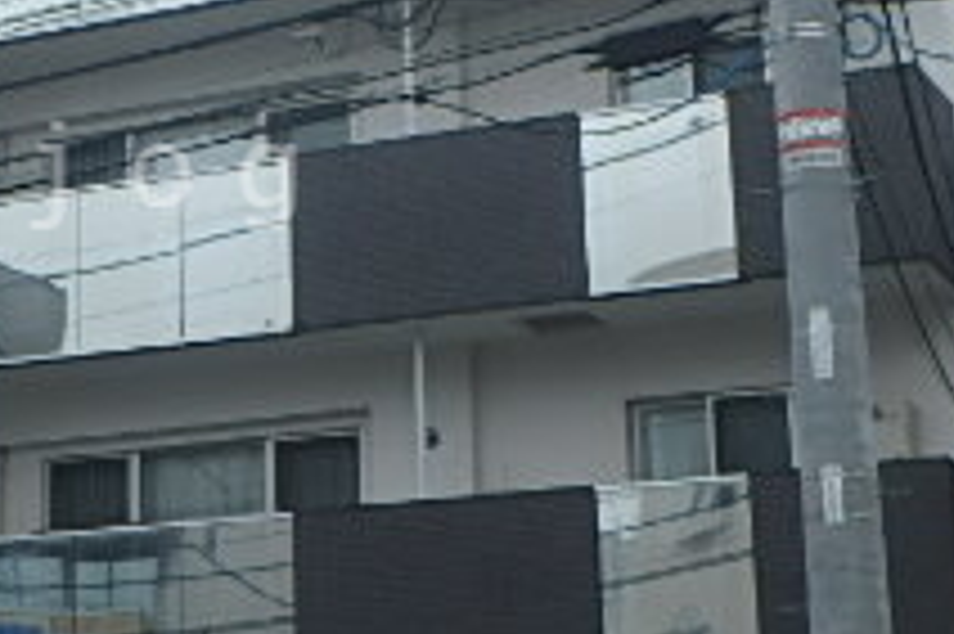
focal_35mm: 107
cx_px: 14
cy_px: 175
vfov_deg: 12.7
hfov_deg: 18.6
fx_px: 2833
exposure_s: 1/640
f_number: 4.9
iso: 125
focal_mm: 6
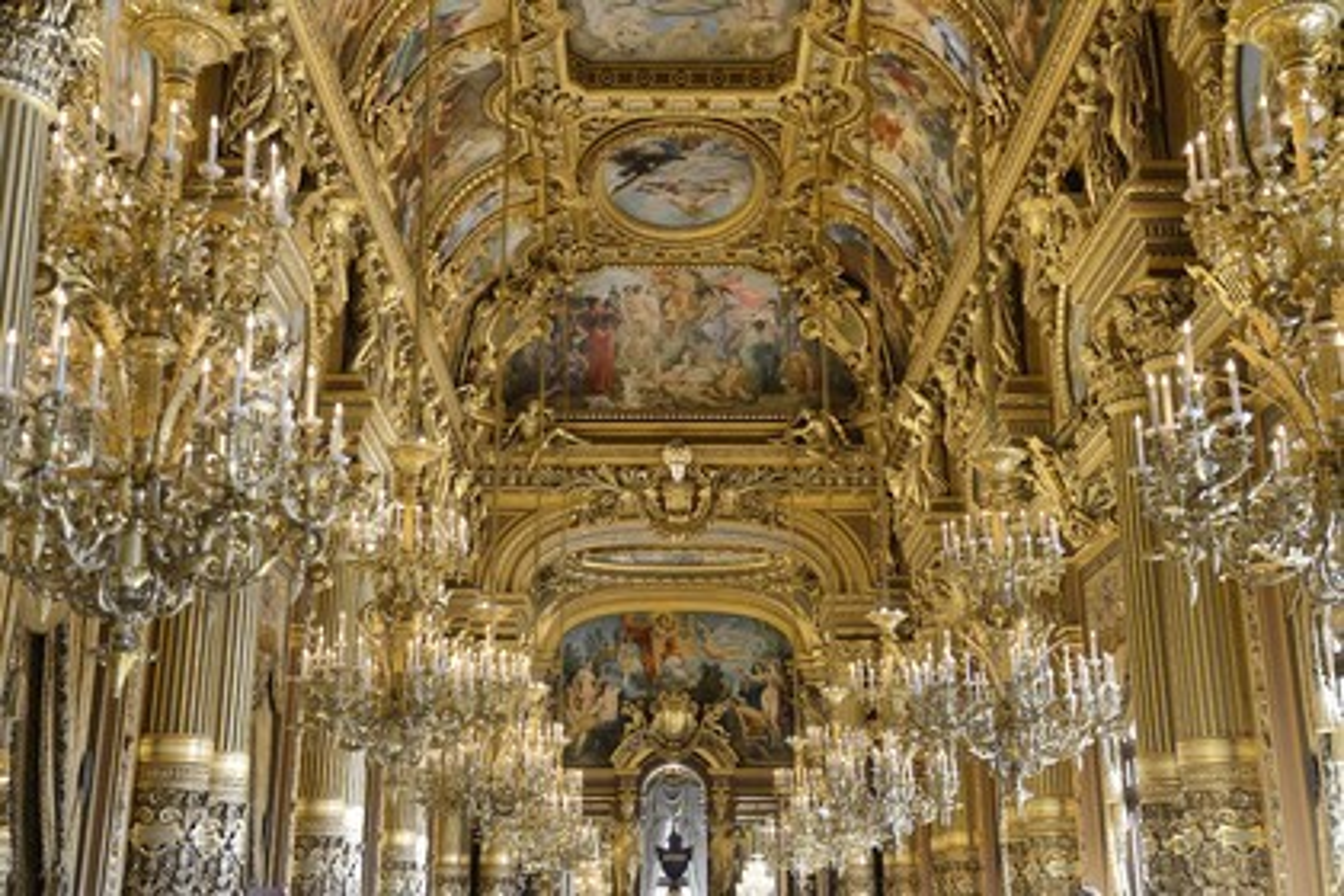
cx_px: 672
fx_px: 1643
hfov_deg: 44.5
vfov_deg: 30.5
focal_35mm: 44
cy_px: 448
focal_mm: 44
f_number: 3.5
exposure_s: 1/40
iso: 1600
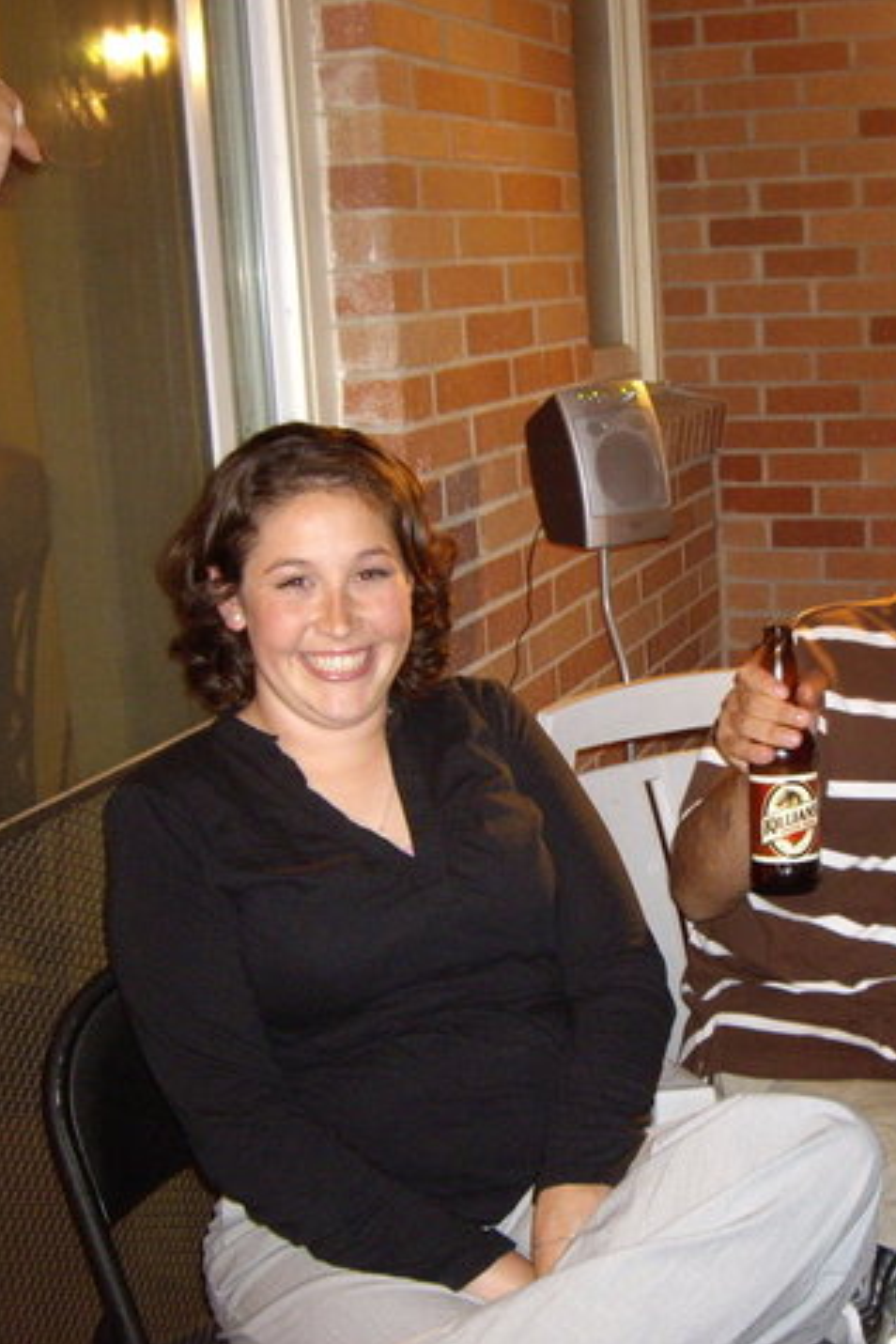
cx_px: 620
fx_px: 1979
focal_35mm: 53
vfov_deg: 37.5
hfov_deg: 25.3
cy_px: 673
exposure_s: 1/15
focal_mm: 6.2
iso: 200
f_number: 2.7
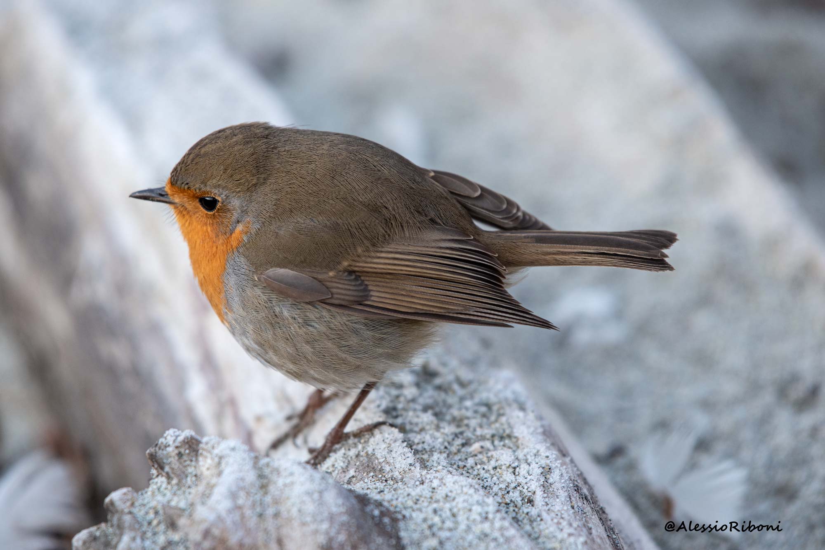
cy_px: 275
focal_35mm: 500
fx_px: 11462
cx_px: 412
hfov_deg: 4.1
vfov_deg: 2.8
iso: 800
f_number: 5.6
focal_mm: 500
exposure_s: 1/500
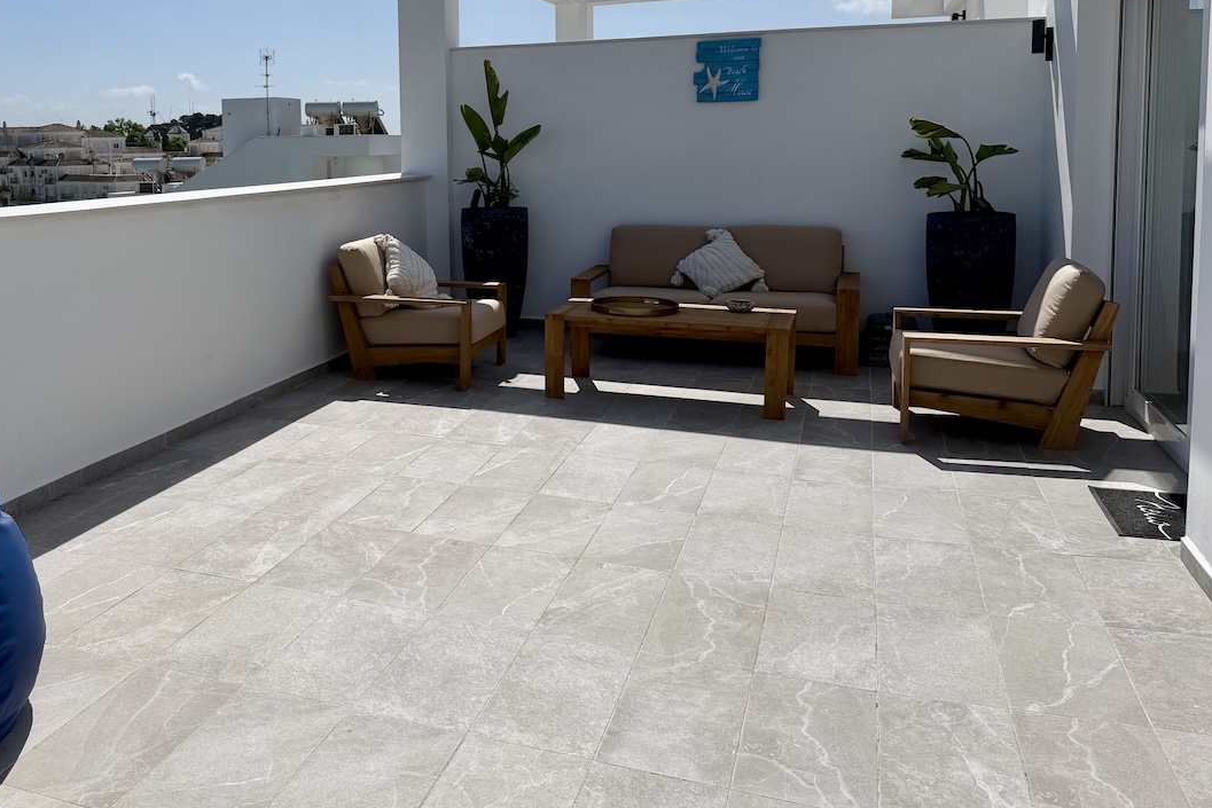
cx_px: 392
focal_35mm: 34
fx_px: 1145
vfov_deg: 38.2
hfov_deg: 54.5
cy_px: 235
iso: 80
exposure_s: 1/14286
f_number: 1.78
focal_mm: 6.76
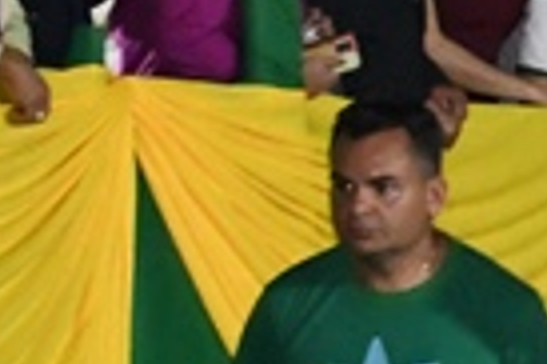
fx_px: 5114
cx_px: 1968
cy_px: 350
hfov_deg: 5.5
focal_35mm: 337
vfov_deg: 4.1
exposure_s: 1/80
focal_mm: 30
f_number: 5
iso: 8000
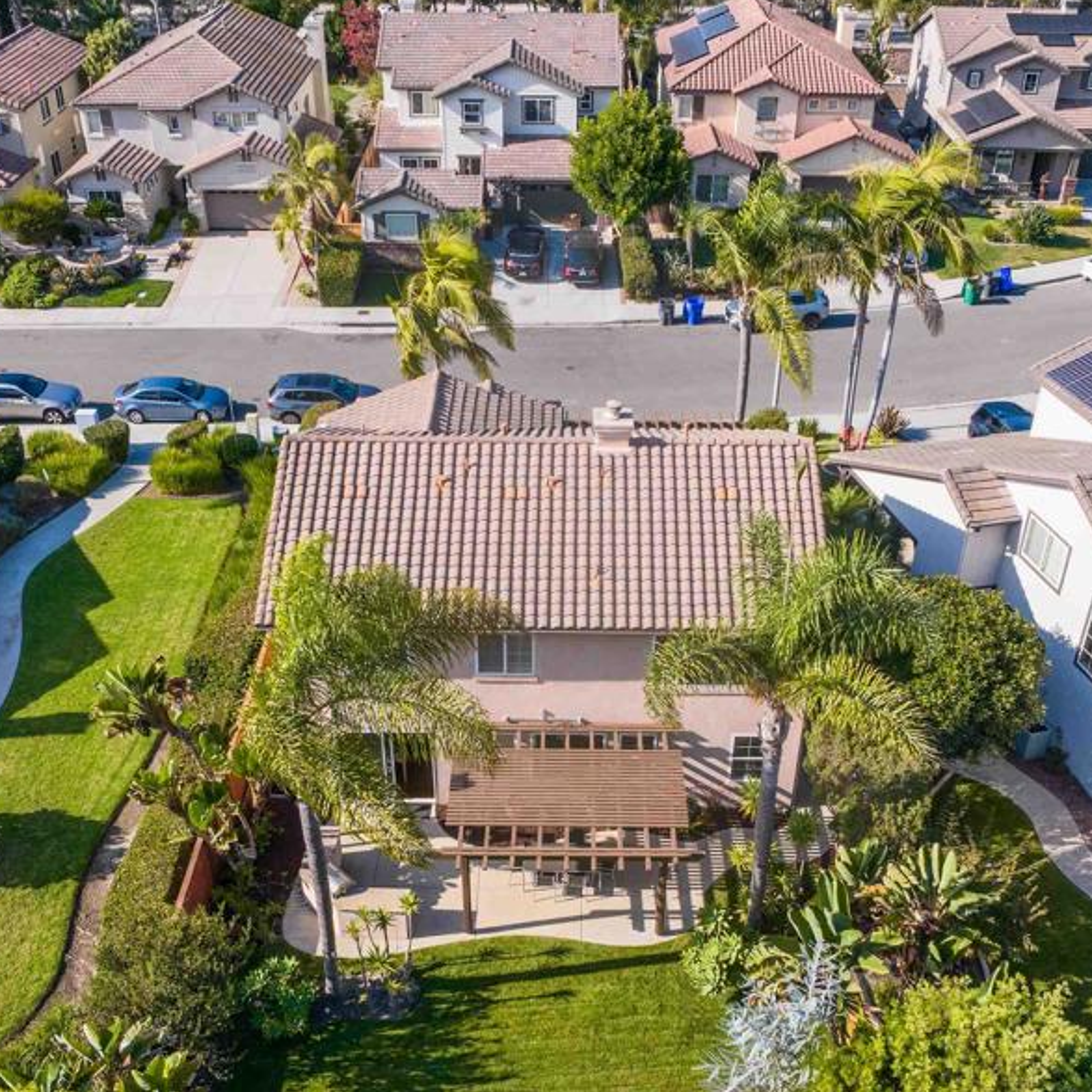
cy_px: 706
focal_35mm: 37
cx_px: 539
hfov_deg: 44.9
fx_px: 1321
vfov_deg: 44.4
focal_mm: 12.29
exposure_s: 1/240
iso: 100
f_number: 5
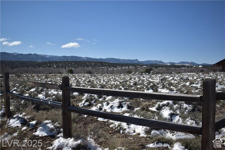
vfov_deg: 36.9
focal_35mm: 36
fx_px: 225
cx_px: 112
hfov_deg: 53.1
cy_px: 75
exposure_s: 1/1600
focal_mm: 24
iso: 100
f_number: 4
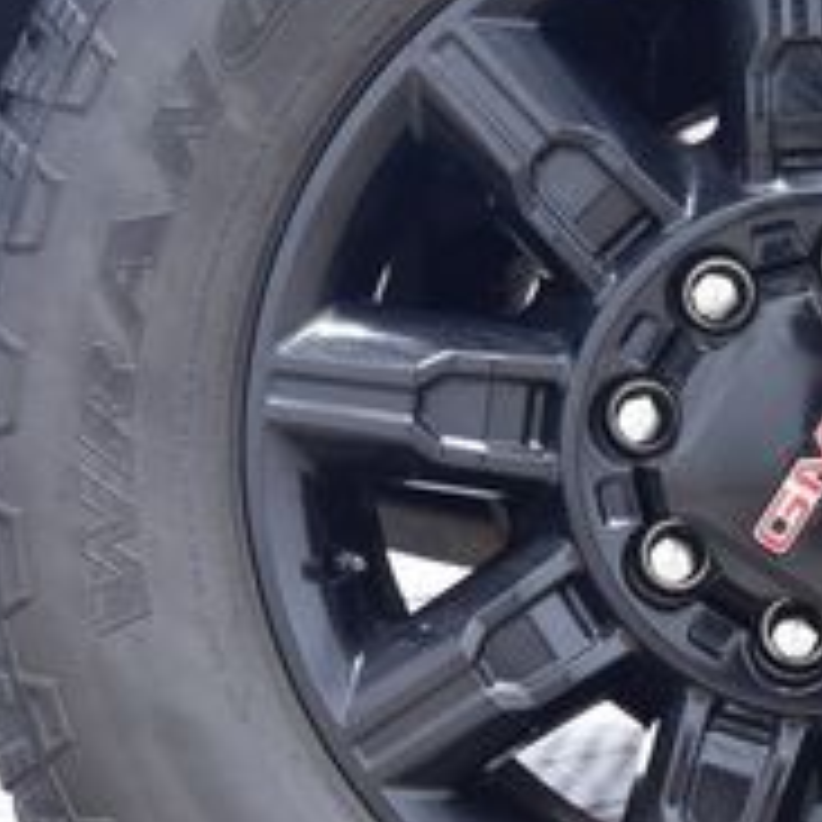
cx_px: 835
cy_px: 460
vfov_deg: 12.2
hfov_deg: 12.1
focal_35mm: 143
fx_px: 3842
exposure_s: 1/15
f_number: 4
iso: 1600
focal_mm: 32
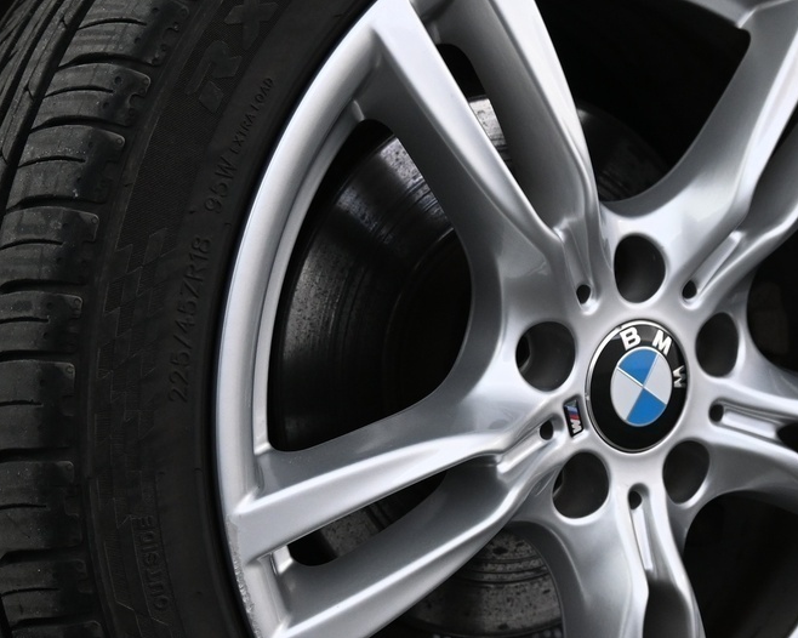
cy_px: 354
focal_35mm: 68
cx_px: 535
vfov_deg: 22.6
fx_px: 1596
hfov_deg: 27.9
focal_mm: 19.5
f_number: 3.8
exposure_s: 1/30
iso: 900
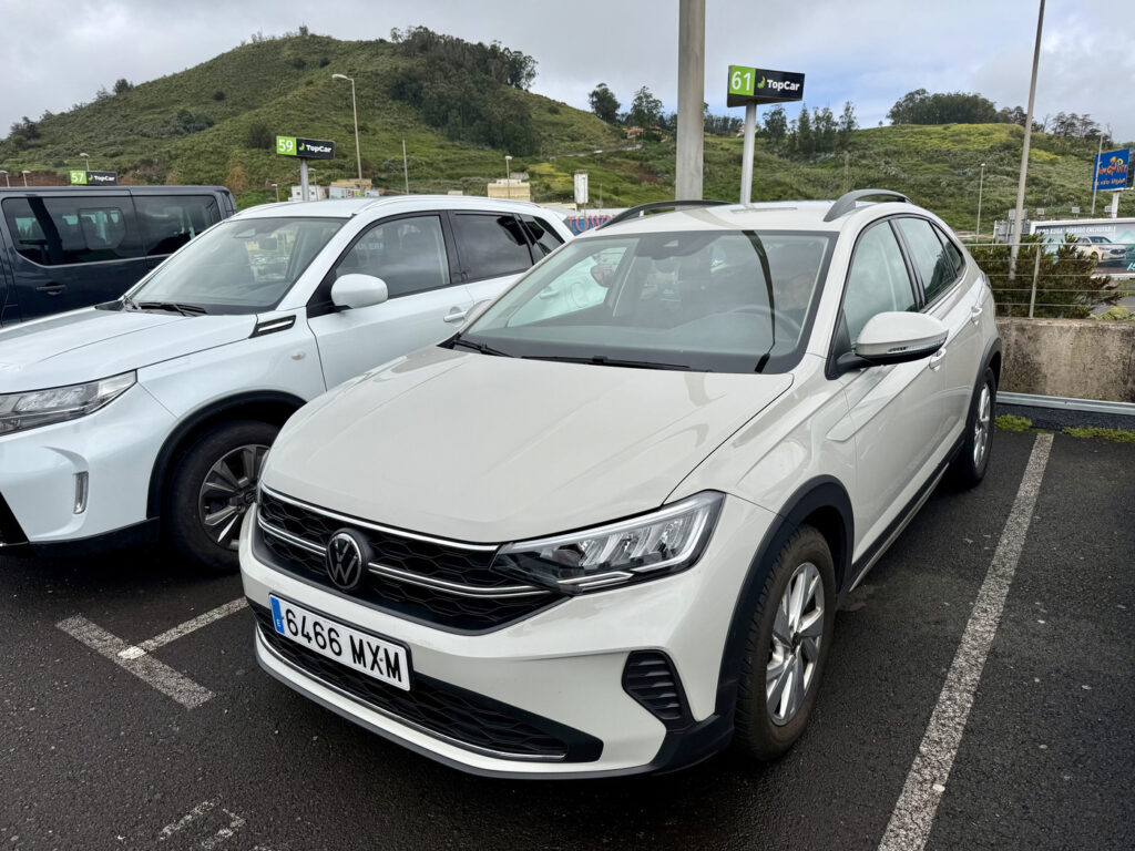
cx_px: 568
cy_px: 426
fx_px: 787
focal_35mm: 24
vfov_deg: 56.8
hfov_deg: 71.6
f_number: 1.78
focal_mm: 6.76
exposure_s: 1/4673
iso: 80
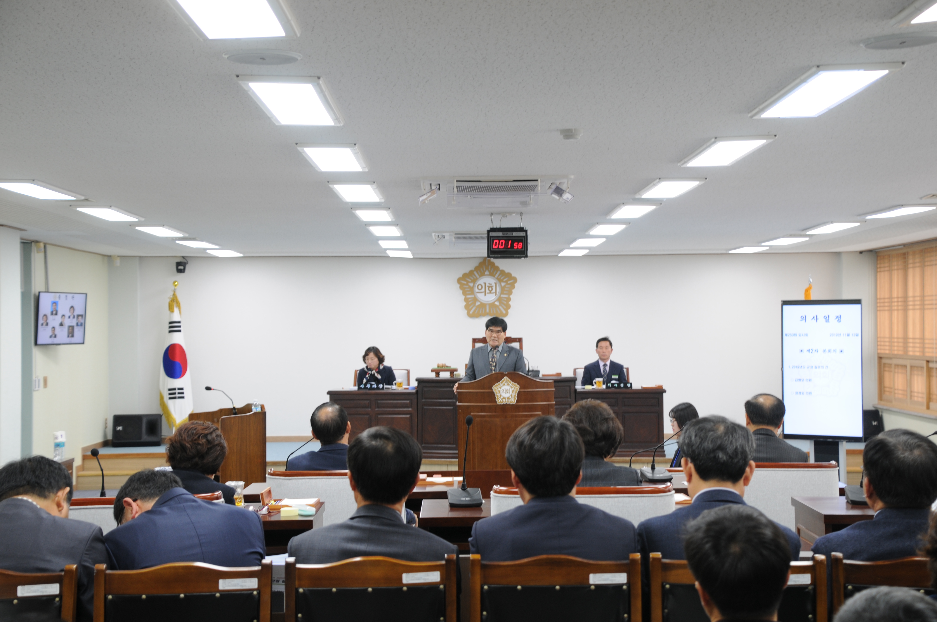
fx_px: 1560
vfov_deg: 22.6
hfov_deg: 33.4
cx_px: 468
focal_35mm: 60
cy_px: 311
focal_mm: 40
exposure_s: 1/13
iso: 200
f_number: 4.2
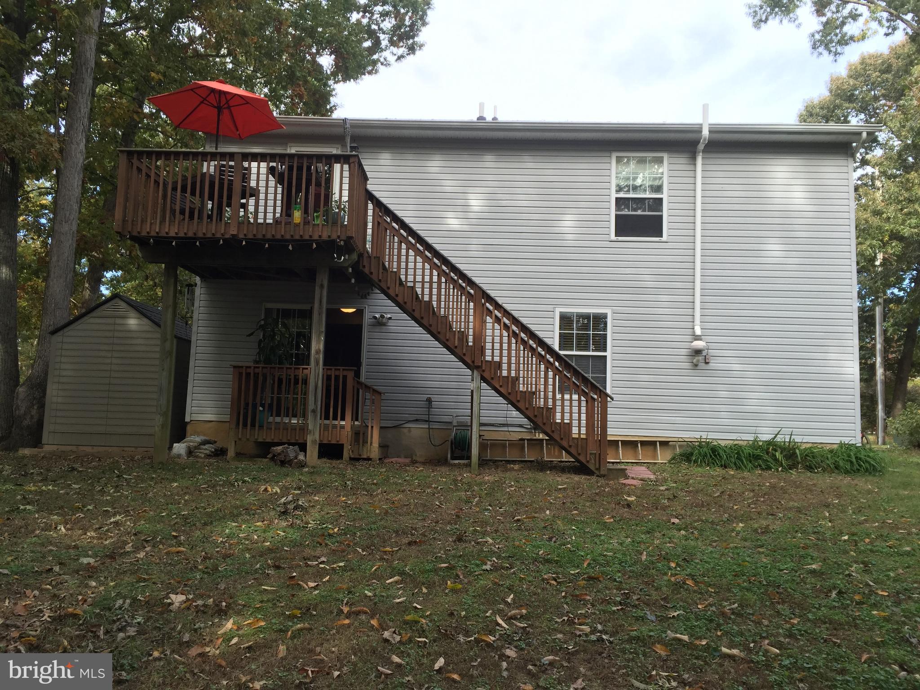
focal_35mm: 29
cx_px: 460
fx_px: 771
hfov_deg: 61.7
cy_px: 345
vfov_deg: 48.2
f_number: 2.2
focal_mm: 4.15
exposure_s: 1/309
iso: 32
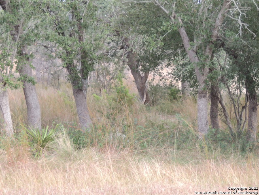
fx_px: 673
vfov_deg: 16.4
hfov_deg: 21.8
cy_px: 98
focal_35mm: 90
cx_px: 130
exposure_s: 1/100
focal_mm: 16
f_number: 4.1
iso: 200
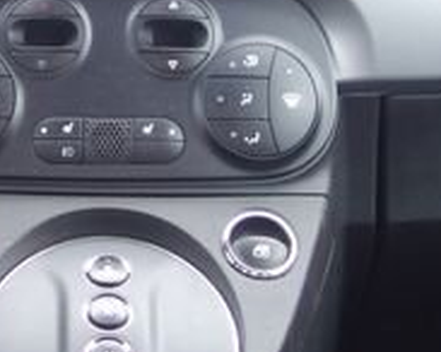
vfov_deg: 10.5
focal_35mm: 147
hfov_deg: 12.9
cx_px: -24
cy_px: 131
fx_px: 1917
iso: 200
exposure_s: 1/30
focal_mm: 10.4
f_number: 1.8
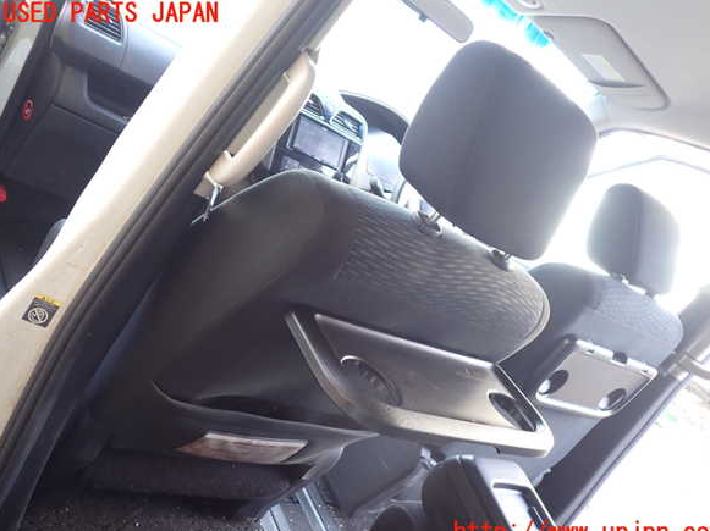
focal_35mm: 31
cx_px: 363
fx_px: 635
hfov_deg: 58.4
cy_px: 273
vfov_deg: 45.4
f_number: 2.3
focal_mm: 5.4
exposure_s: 1/50
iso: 200
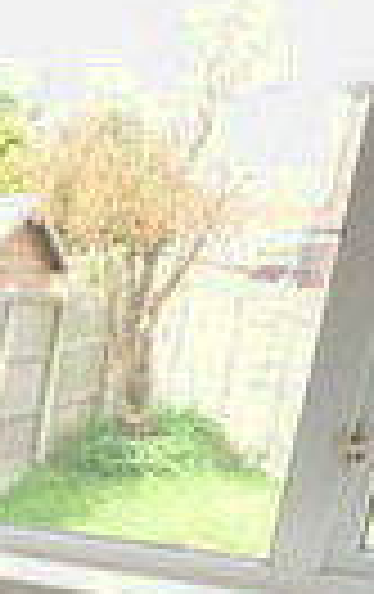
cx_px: -753
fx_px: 1315
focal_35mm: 81
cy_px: 628
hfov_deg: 10.8
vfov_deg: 24.1
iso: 100
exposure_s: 1/30
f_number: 5.6
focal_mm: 10
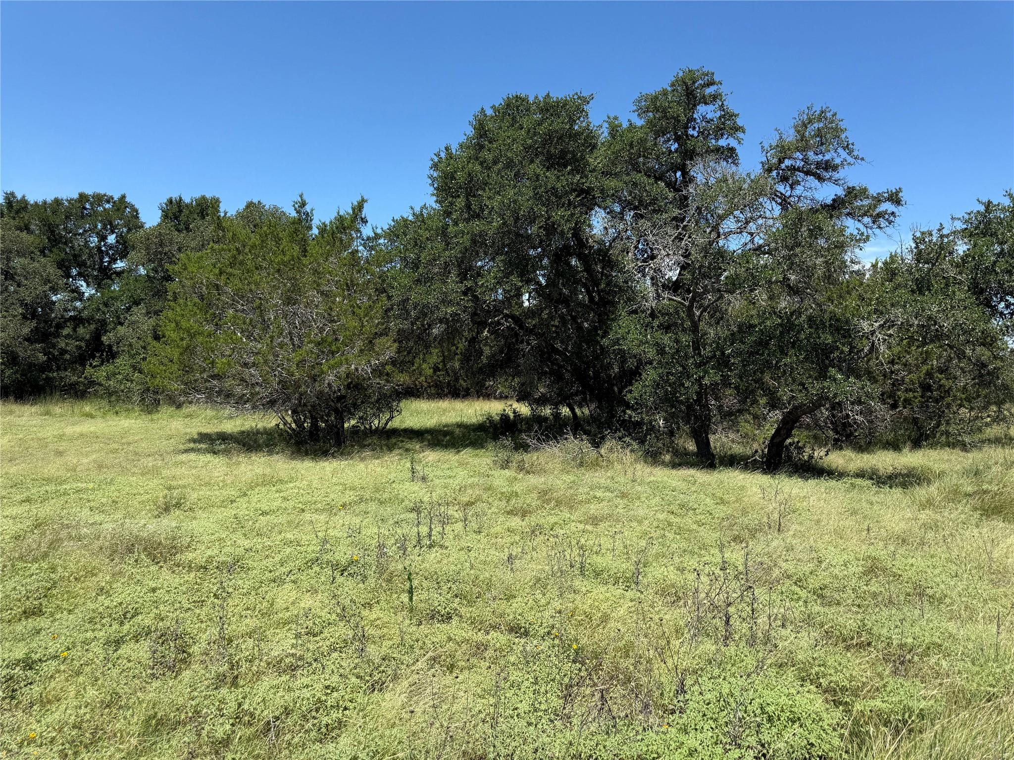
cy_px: 380
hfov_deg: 71.6
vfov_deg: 56.8
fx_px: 703
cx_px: 507
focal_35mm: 24
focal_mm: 6.76
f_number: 1.78
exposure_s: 1/3425
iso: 80
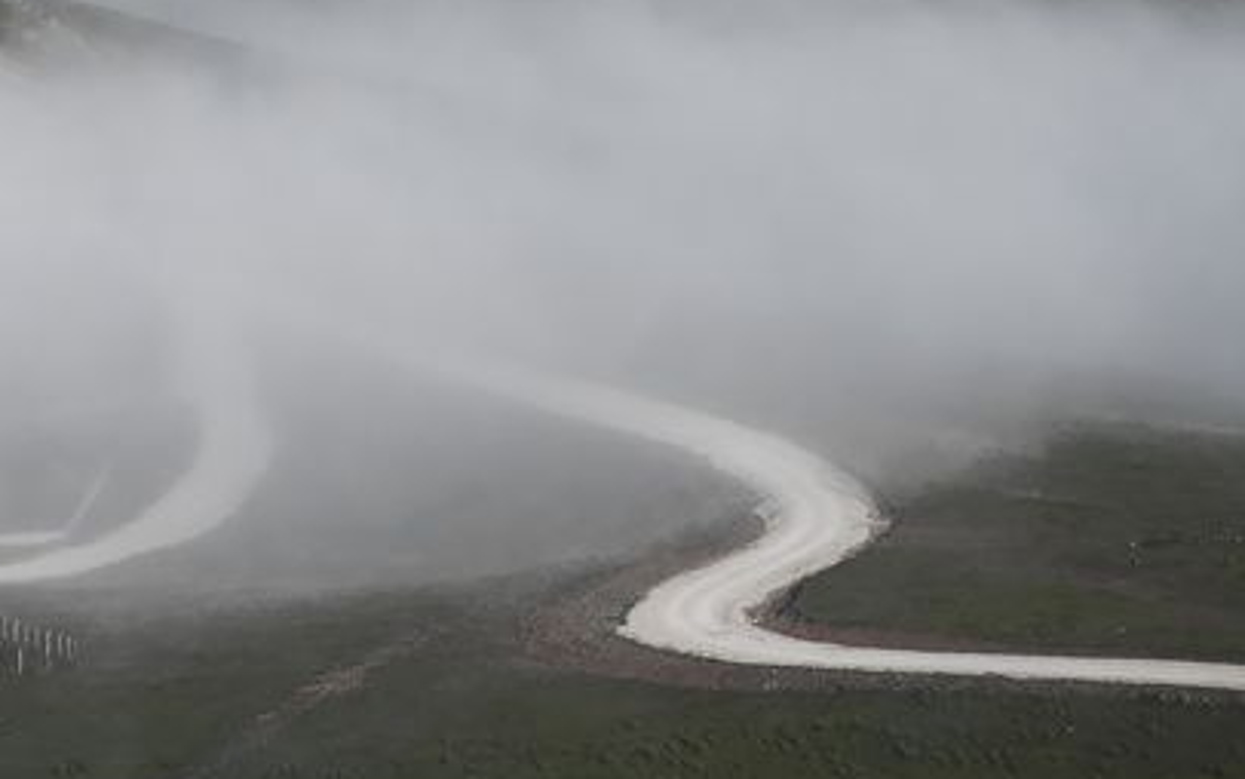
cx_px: 439
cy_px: 204
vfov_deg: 4.8
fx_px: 9198
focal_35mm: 271
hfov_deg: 7.7
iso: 640
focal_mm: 90
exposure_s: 1/1000
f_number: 11
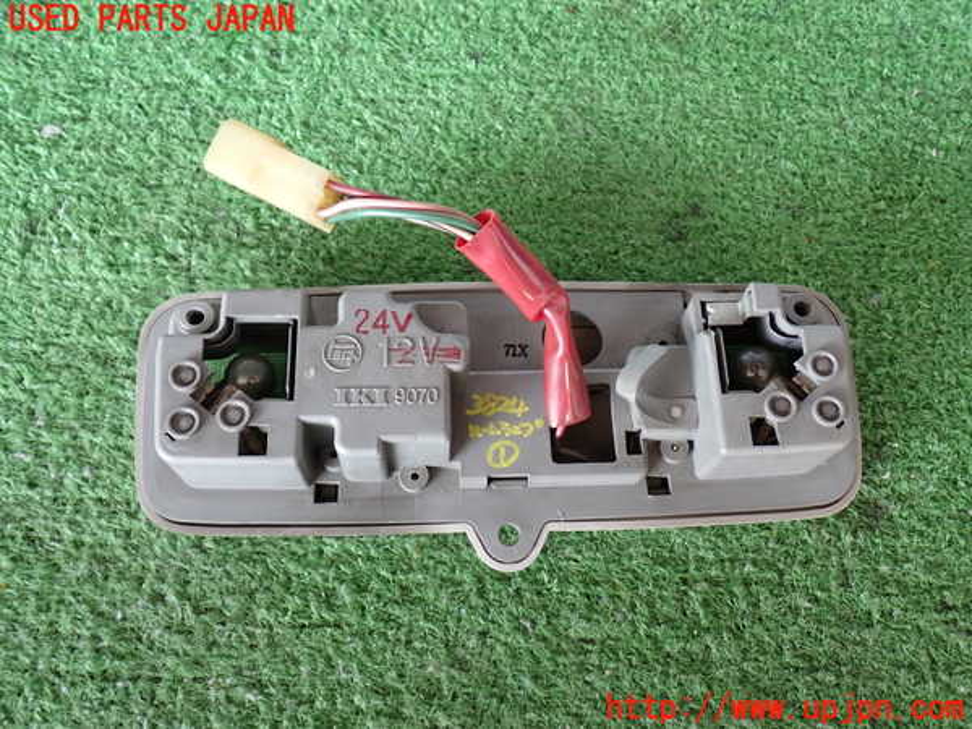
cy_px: 364
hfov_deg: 56.8
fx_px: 899
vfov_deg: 44.2
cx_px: 486
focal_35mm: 32
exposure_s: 1/50
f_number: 2.4
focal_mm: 5.79
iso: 200
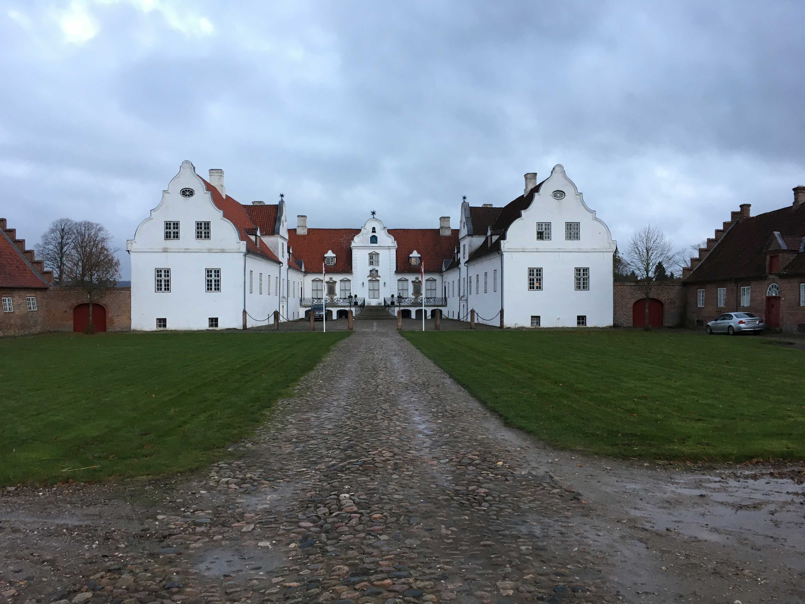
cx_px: 402
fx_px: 674
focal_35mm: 29
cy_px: 302
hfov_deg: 61.7
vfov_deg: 48.2
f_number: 2.2
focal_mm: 4.15
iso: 64
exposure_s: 1/33
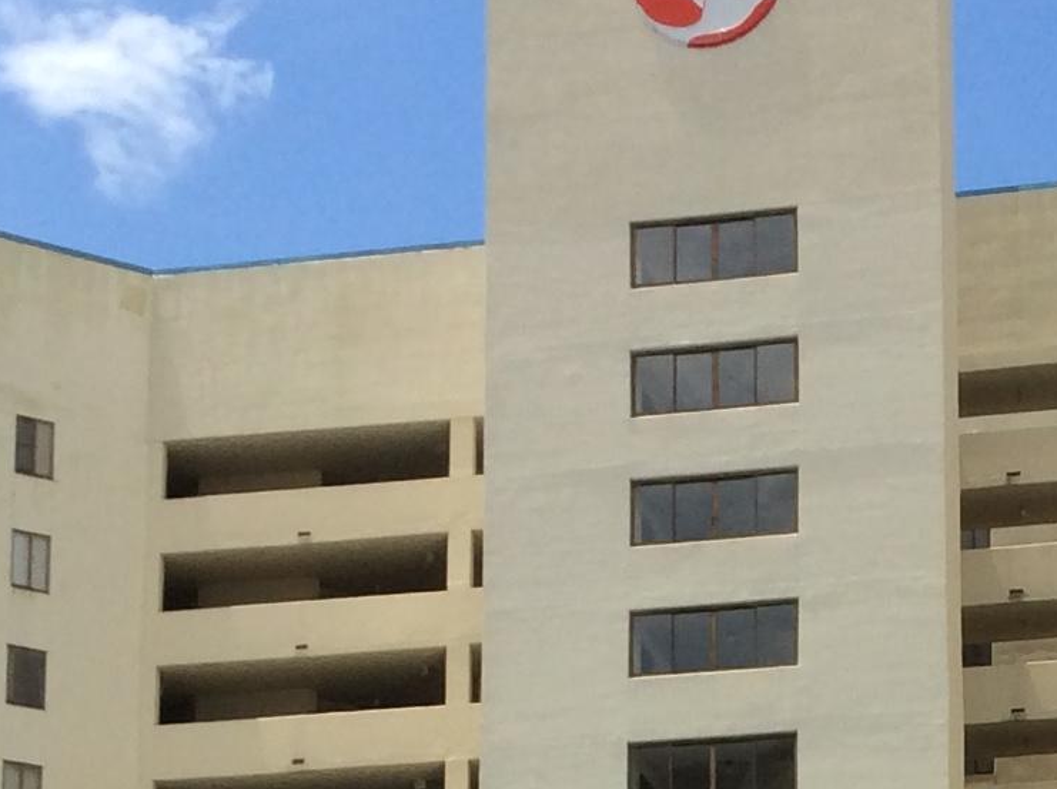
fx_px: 3414
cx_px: 837
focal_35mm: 112
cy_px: 1099
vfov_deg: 12.7
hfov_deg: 17.5
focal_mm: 3.3
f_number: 2.4
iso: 32
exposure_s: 1/1590
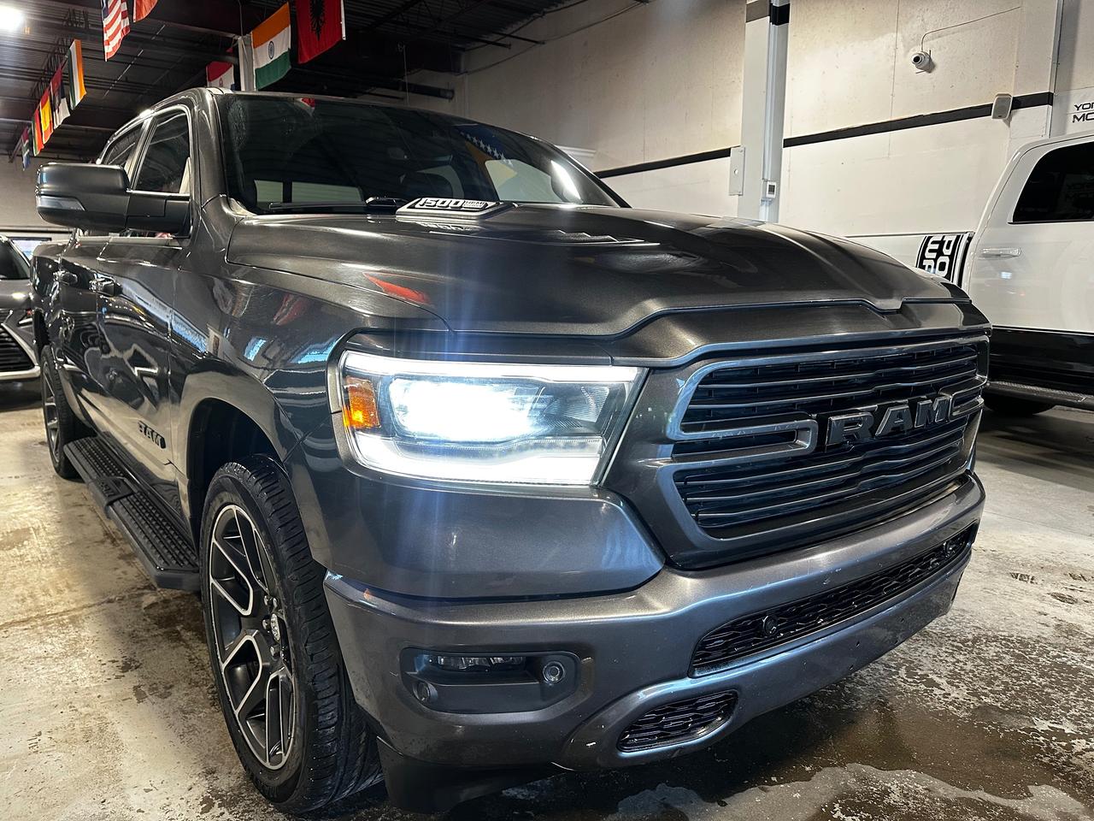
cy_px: 410
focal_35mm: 24
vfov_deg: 56.8
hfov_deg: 71.6
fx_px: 758
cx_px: 547
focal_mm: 6.86
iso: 320
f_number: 1.78
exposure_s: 1/56
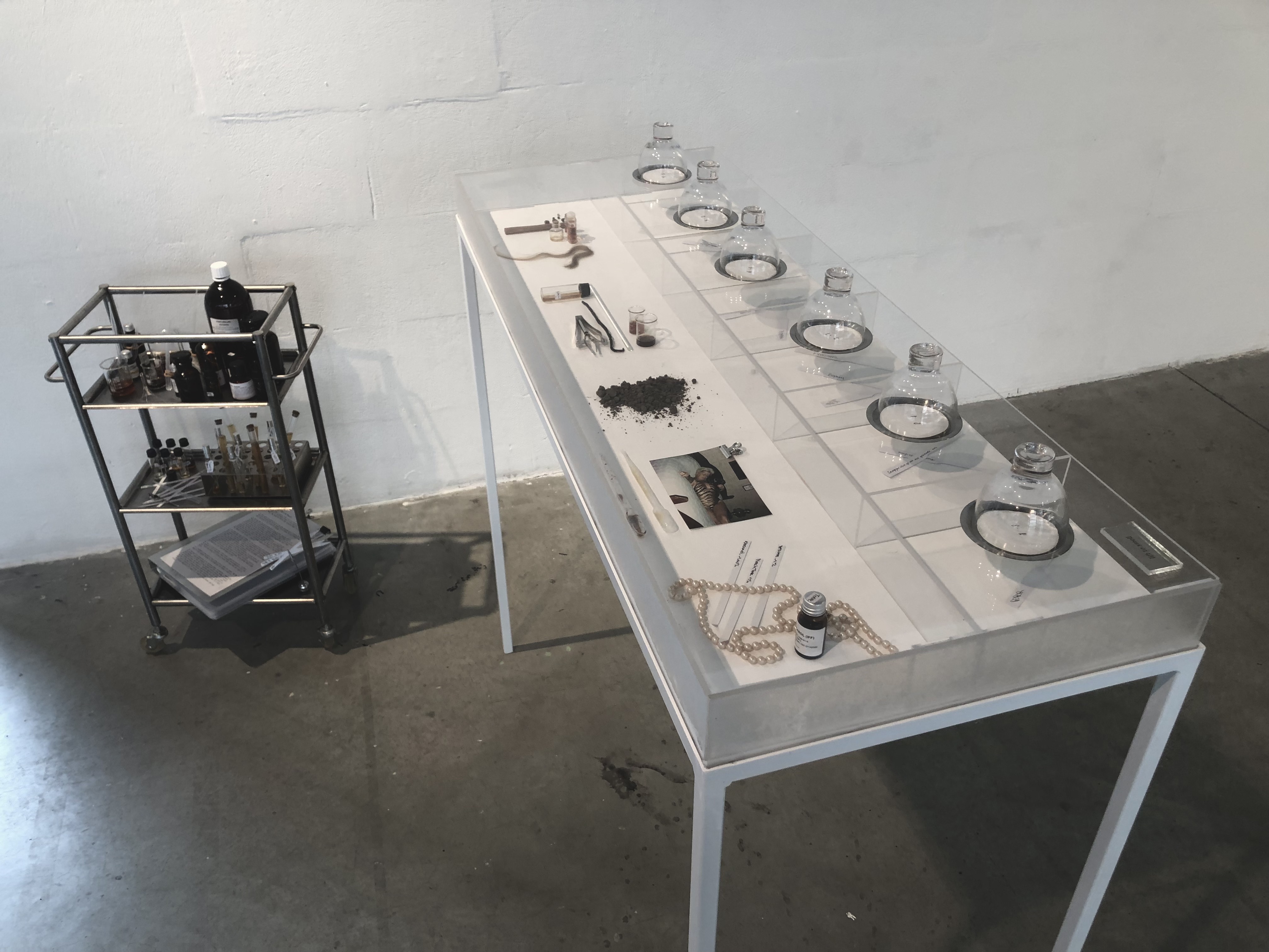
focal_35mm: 28
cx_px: 634
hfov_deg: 63.4
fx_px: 1026
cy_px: 476
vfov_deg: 49.7
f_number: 1.8
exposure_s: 1/33
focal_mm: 3.99
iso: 25
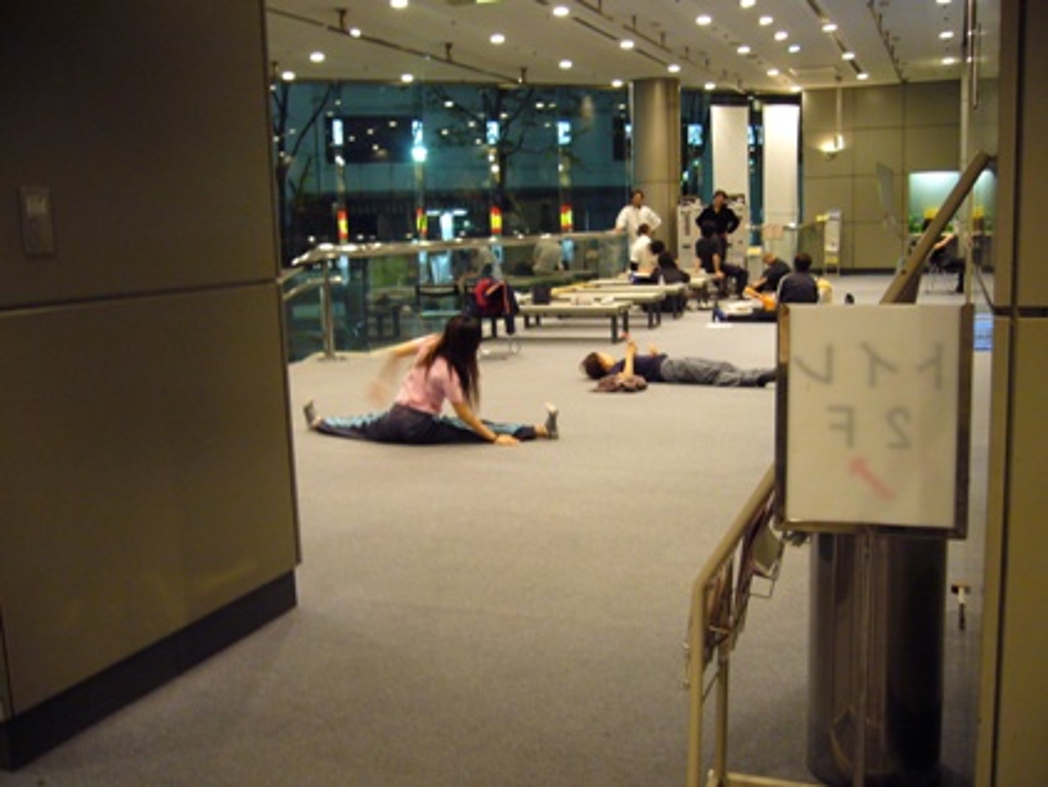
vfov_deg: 40.7
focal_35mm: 35
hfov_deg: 52.6
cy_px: 394
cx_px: 524
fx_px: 1060
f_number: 2.8
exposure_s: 1/8
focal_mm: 5.8
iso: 200
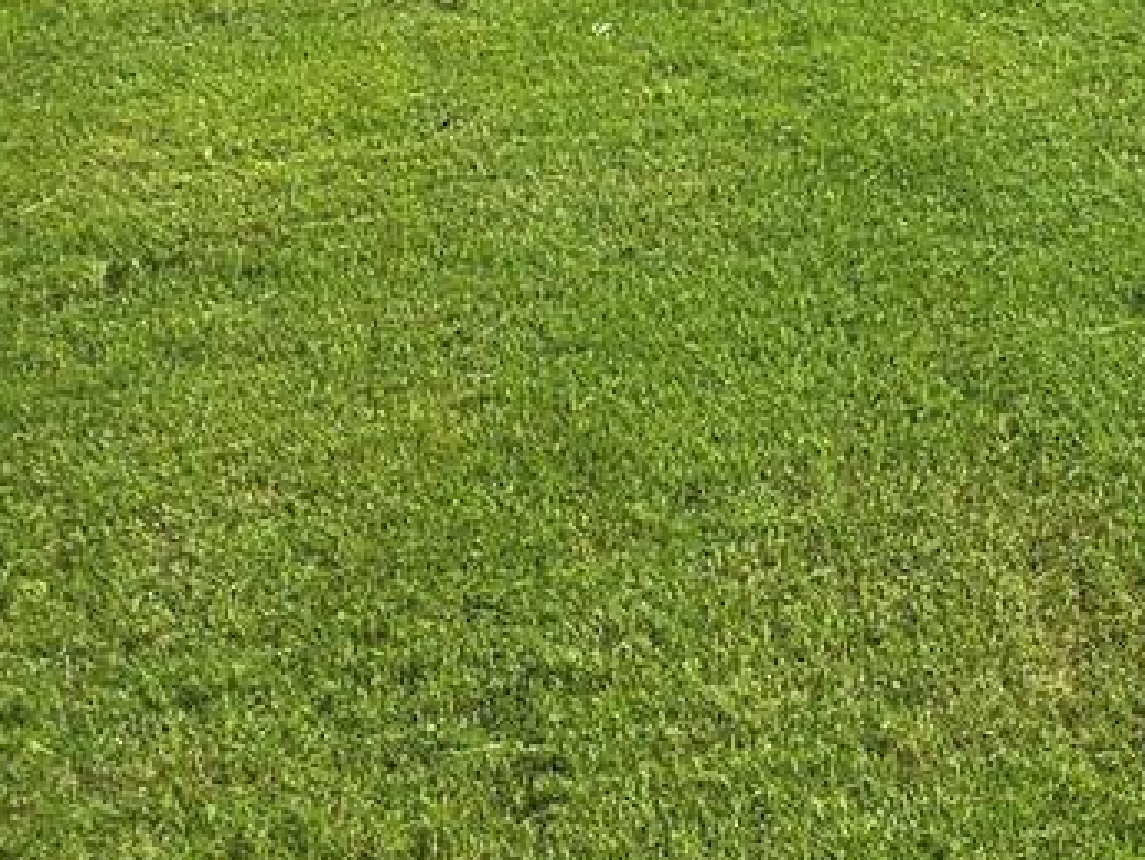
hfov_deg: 13.4
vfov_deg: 10.8
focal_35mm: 136
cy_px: -43
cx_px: 1866
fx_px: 4502
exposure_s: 1/648
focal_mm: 6.3
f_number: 1.7
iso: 12
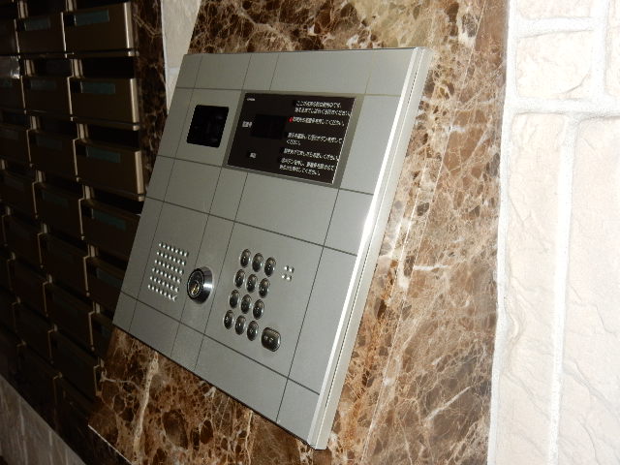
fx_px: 770
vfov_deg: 33.6
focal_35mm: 43
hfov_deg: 43.9
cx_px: 310
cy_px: 232
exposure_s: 1/30
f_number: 4.2
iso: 200
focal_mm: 7.6
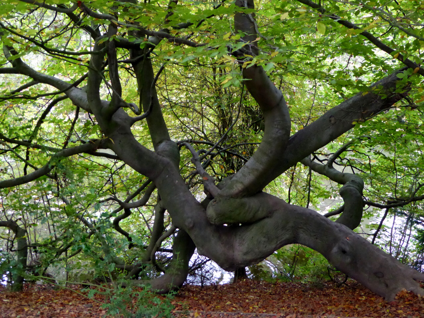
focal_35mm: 53
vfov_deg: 27.5
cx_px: 212
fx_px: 649
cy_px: 159
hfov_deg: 36.2
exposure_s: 1/60
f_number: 4.1
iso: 1000
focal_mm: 9
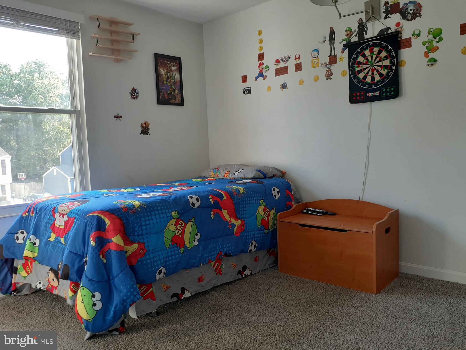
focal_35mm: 27
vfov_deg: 51.4
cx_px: 233
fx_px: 363
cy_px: 175
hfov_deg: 65.3
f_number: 1.9
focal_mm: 3.6
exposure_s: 1/60
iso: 64
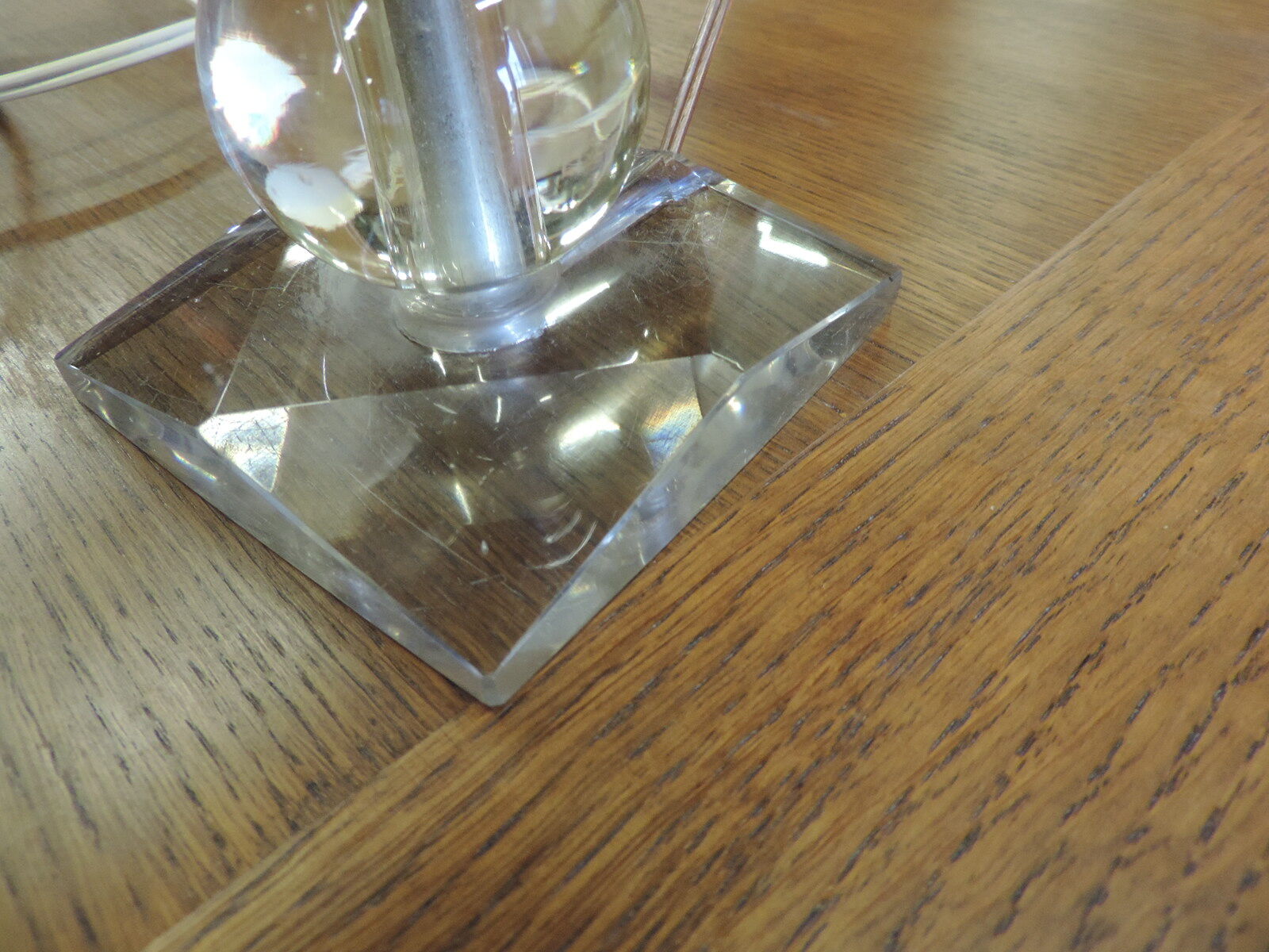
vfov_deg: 56.8
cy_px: 476
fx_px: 880
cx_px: 634
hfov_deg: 71.6
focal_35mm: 24
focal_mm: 4.3
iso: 400
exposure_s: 1/30
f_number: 3
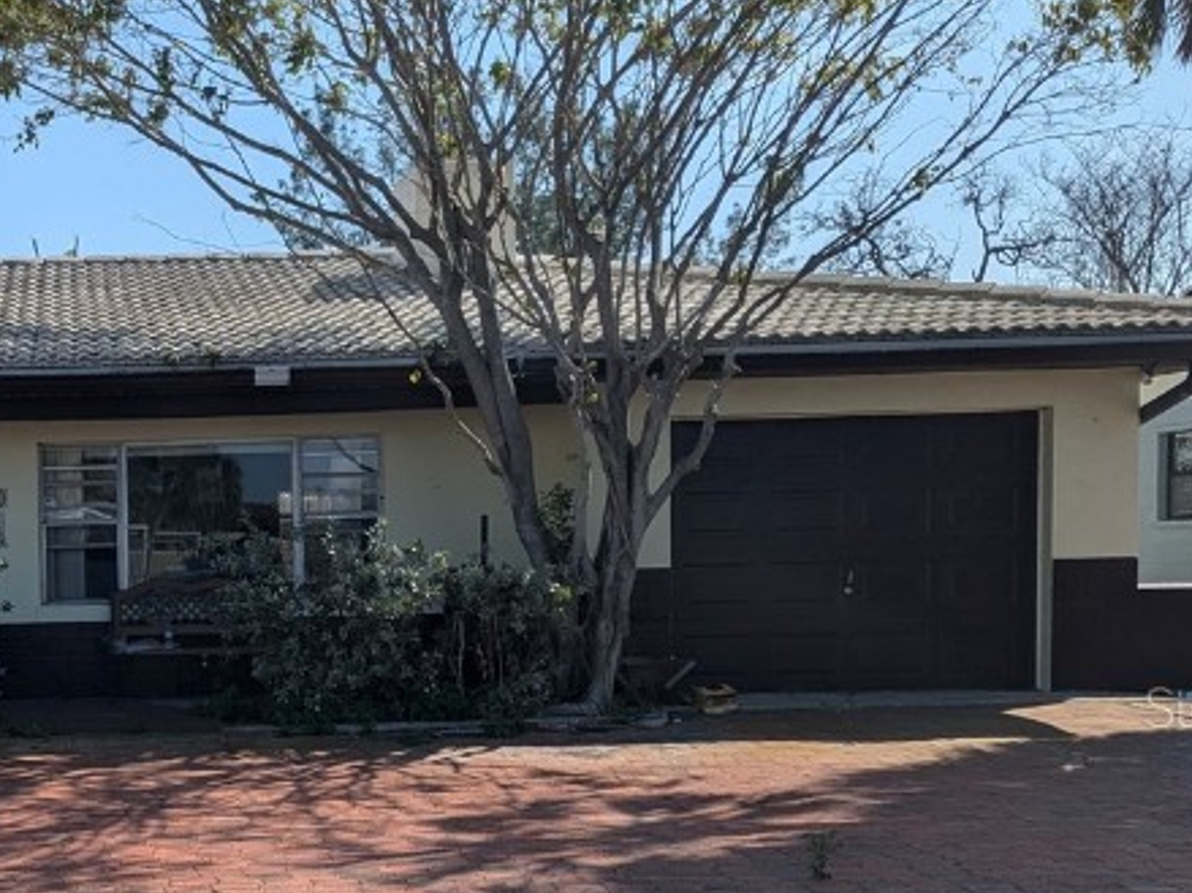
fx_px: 2169
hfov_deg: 28.9
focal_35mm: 63
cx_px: 11
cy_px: 706
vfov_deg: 23.0
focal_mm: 4.38
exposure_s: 1/3344
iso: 39
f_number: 1.73
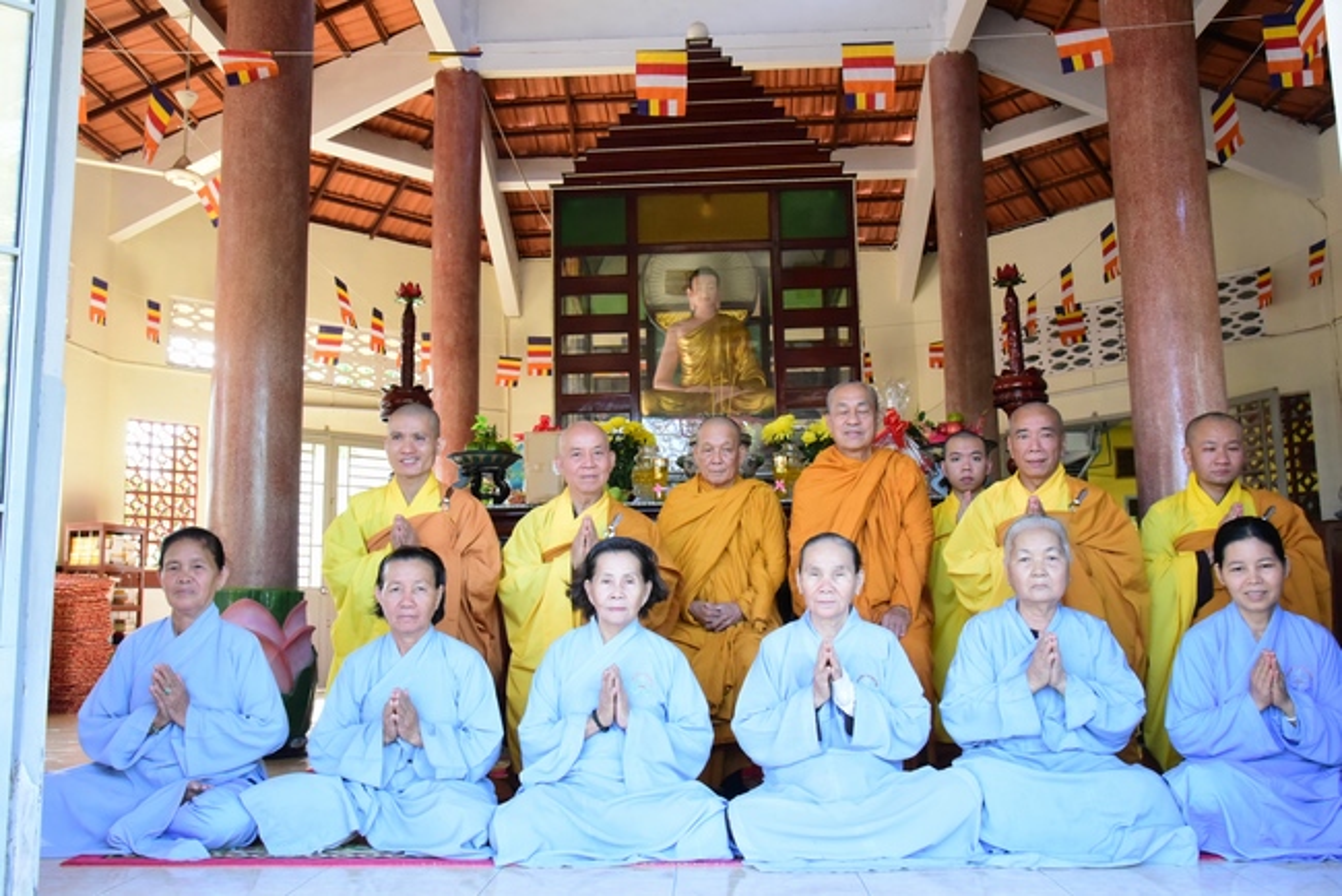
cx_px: 671
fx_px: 1156
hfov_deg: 60.3
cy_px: 448
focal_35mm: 31
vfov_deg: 42.4
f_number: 13
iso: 5600
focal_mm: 31
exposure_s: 1/100
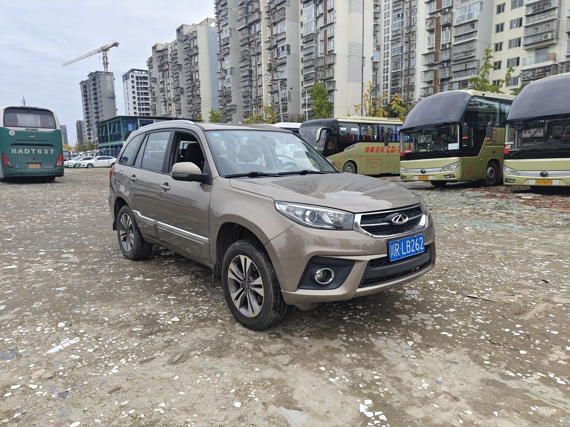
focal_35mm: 23
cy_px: 214
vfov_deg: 58.9
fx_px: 379
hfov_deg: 73.9
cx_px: 285
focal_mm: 5.56
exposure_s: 1/875
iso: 71
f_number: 1.88
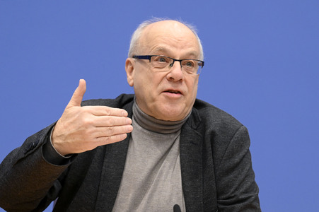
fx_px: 903
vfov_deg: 13.4
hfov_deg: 20.0
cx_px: 160
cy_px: 106
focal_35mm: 102
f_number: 6.3
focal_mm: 102
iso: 5000
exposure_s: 1/400
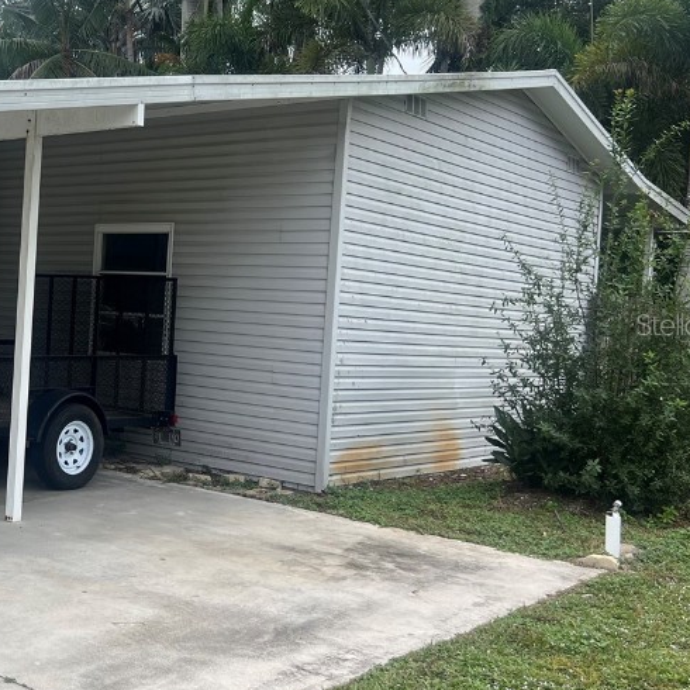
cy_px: 324
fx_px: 1082
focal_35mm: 48
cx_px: 48
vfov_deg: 35.3
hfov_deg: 33.2
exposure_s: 1/473
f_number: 1.5
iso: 50
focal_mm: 5.7
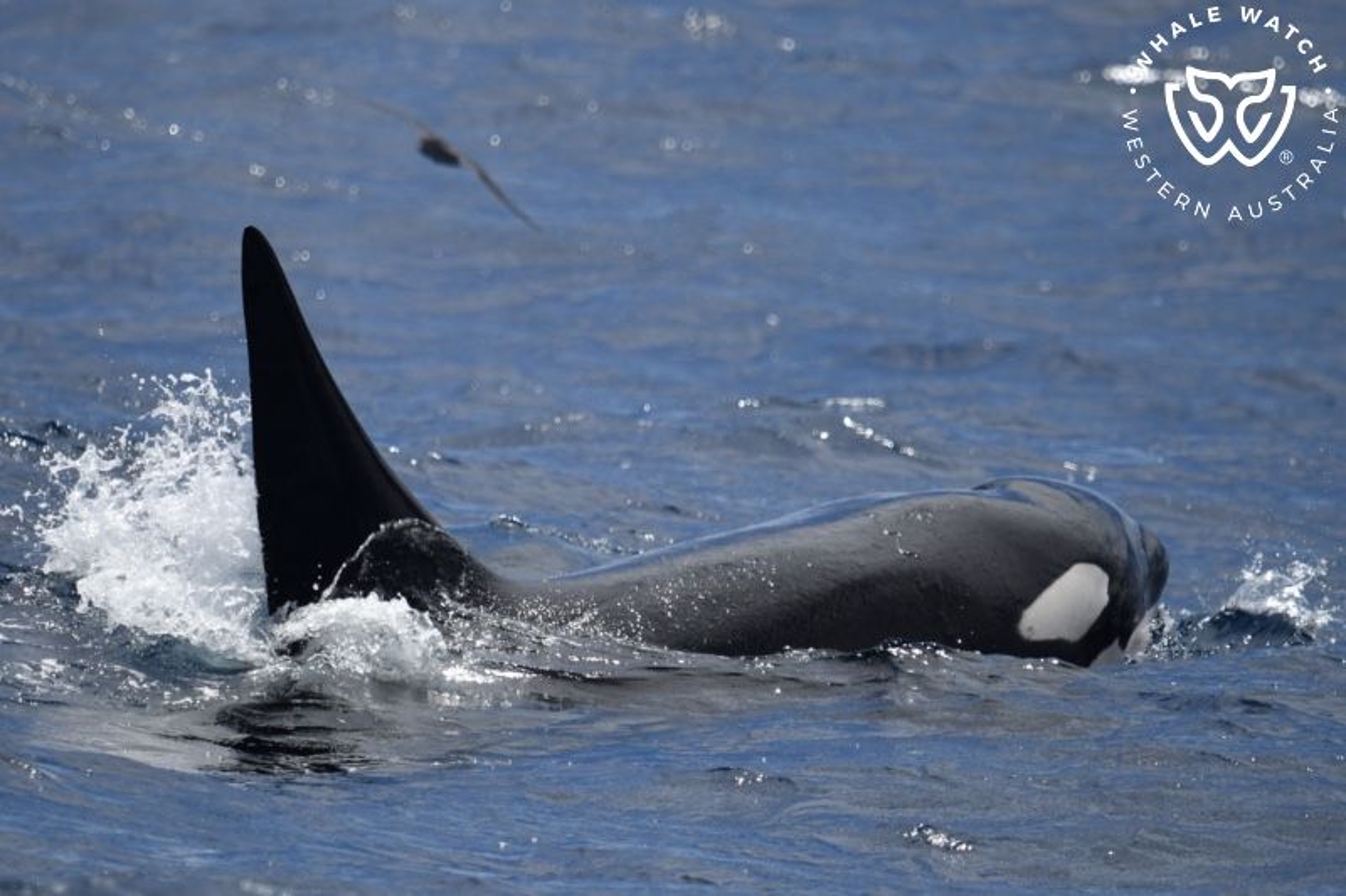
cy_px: 448
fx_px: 22427
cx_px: 673
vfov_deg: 2.3
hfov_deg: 3.4
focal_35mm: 600
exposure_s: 1/8000
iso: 800
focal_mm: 600
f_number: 6.3
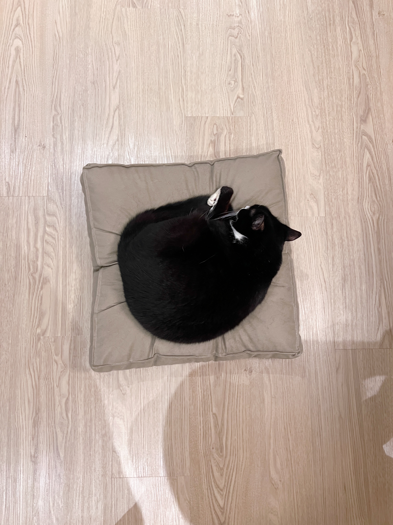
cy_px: 262
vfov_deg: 67.3
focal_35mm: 26
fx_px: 394
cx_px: 196
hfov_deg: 53.1
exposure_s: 1/60
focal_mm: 5.7
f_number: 1.5
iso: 250
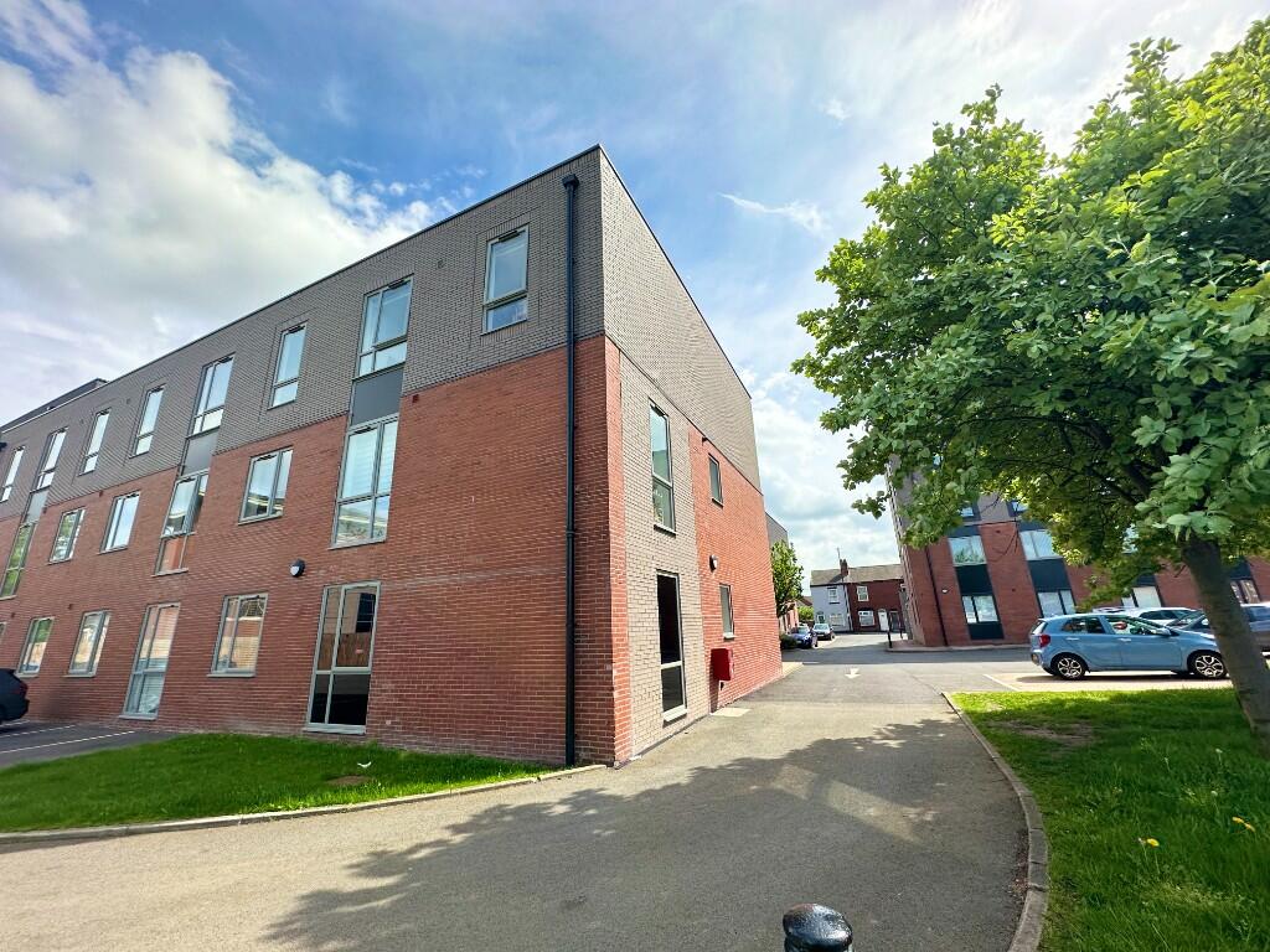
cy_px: 476
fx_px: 514
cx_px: 635
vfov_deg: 85.7
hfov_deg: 102.1
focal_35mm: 14
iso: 50
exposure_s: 1/2212
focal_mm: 2.22
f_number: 2.2
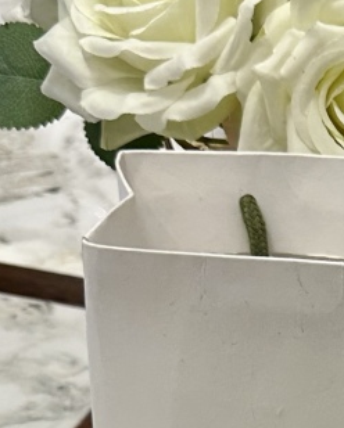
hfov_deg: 13.1
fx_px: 1384
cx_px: 570
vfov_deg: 16.6
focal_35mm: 109
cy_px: 565
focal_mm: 6.86
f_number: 1.78
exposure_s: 1/100
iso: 160
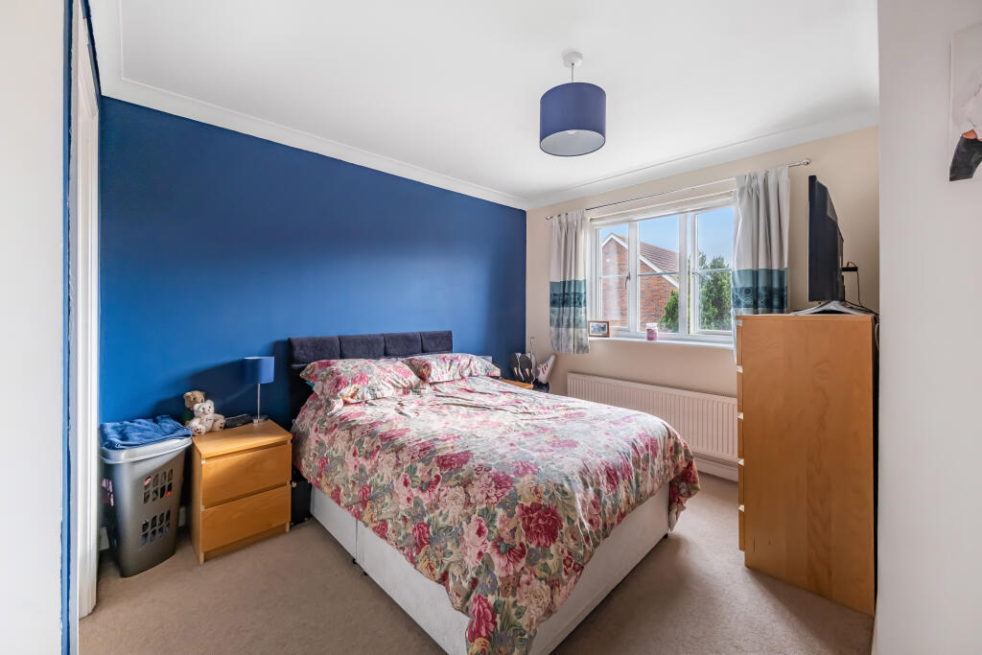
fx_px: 355
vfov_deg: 85.4
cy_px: 328
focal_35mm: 13
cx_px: 491
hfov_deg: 108.3
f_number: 8
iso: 320
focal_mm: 8.9
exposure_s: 1/25
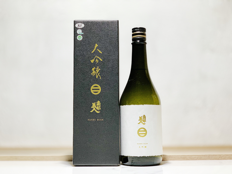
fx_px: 349
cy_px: 87
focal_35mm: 52
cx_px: 116
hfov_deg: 36.8
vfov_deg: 28.0
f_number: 2.4
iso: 160
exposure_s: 1/60
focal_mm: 6
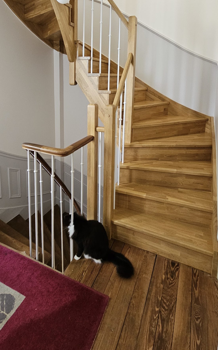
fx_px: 190
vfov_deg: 80.9
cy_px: 105
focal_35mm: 20
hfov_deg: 59.5
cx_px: 98
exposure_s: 1/50
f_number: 2.2
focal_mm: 2.2
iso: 400
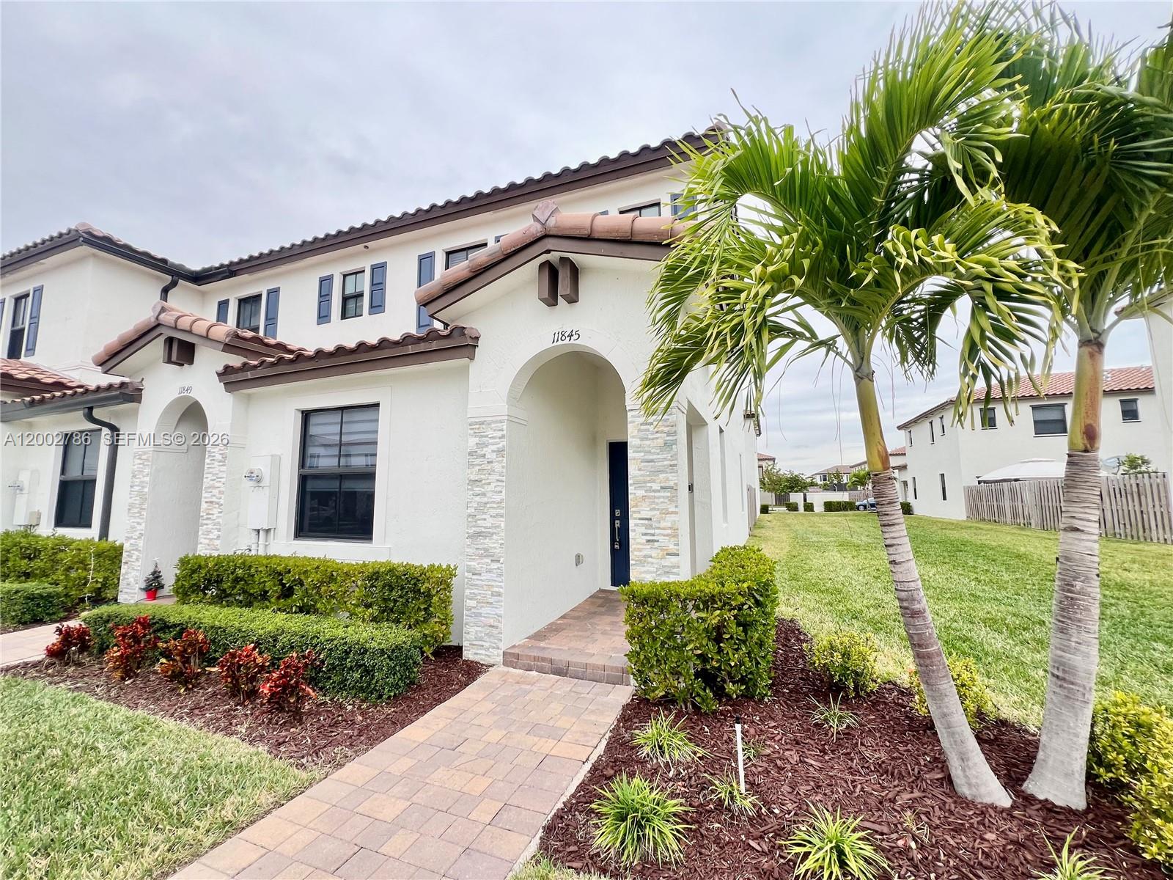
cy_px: 440
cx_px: 586
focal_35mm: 13
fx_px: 441
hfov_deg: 106.2
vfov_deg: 89.9
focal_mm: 1.57
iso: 32
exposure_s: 1/180
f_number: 1.8
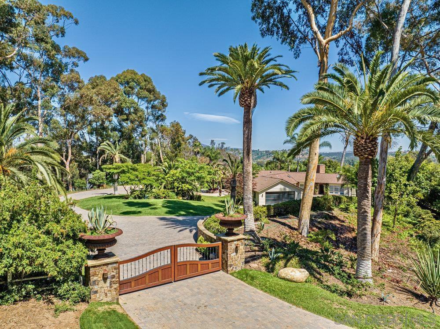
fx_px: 305
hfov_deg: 71.6
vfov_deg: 56.8
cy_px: 164
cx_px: 220
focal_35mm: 24
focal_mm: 12.29
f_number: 2.8
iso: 100
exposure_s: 1/1250
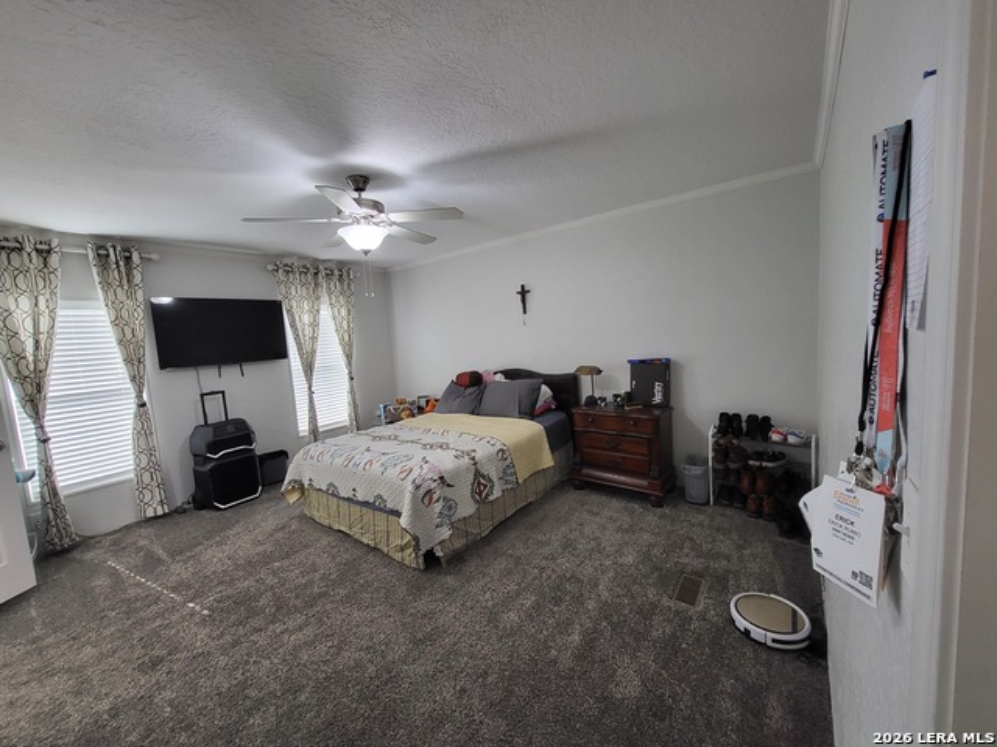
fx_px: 374
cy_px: 374
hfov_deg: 106.2
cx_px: 498
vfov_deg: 89.9
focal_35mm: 13
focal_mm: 1.74
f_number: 2.2
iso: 160
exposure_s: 1/60
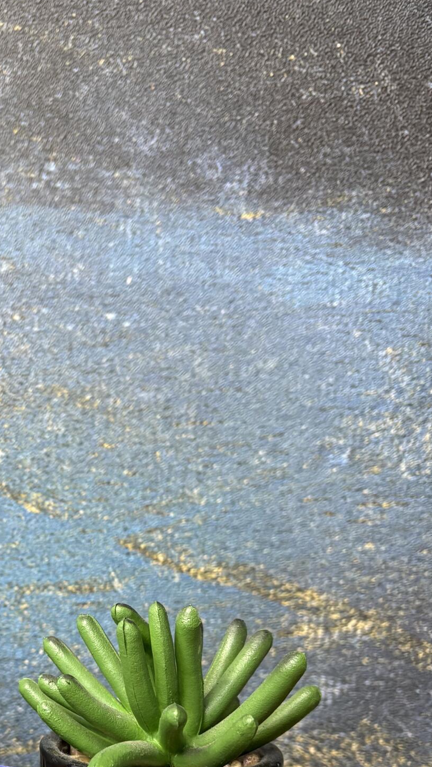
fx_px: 1018
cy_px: 587
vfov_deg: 40.0
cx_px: -72
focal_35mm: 50
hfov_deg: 22.3
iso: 250
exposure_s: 1/60
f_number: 1.6
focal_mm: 5.96
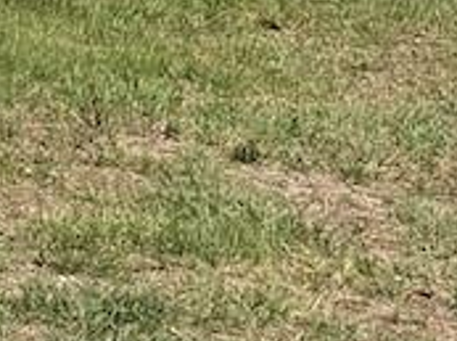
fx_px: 2345
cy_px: -346
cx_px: -1001
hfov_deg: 8.8
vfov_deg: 7.9
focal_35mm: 178
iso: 80
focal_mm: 6.76
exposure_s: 1/5714
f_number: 1.78
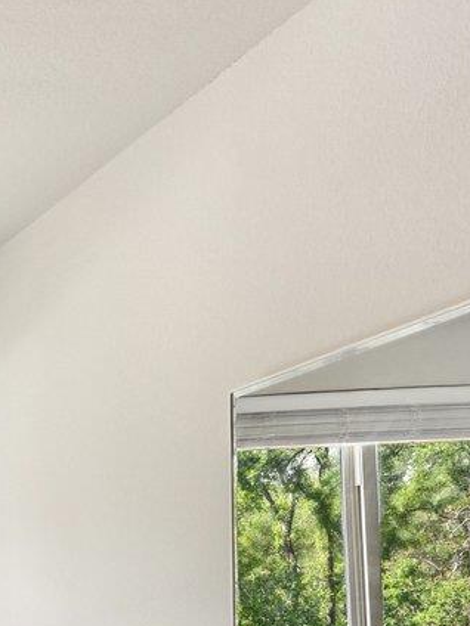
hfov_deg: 15.8
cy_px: 708
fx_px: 1177
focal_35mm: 65
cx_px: -559
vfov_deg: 27.1
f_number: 8
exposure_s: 1/15
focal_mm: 14
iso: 280
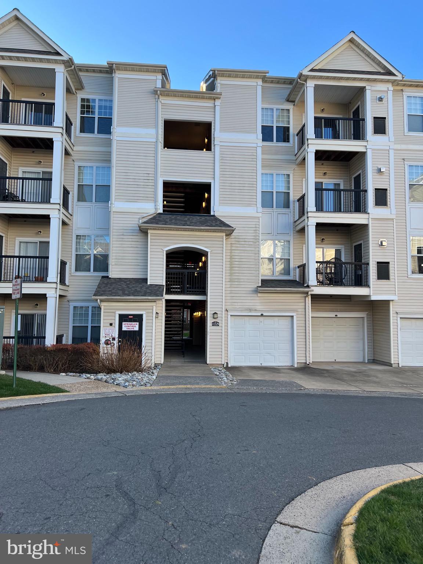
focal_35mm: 26
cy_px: 282
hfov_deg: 53.1
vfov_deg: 67.3
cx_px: 212
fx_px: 424
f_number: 1.5
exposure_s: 1/853
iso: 50
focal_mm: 5.7
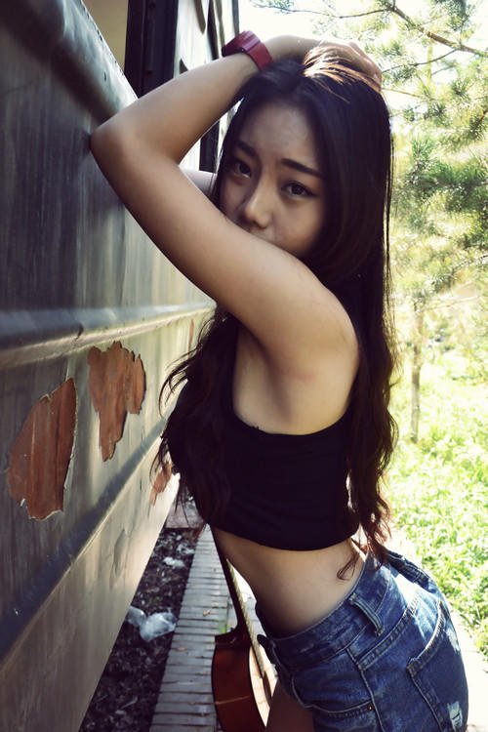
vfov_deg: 61.9
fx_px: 610
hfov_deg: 43.6
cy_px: 366
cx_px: 244
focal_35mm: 30
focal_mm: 20
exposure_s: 1/200
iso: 800
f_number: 7.1
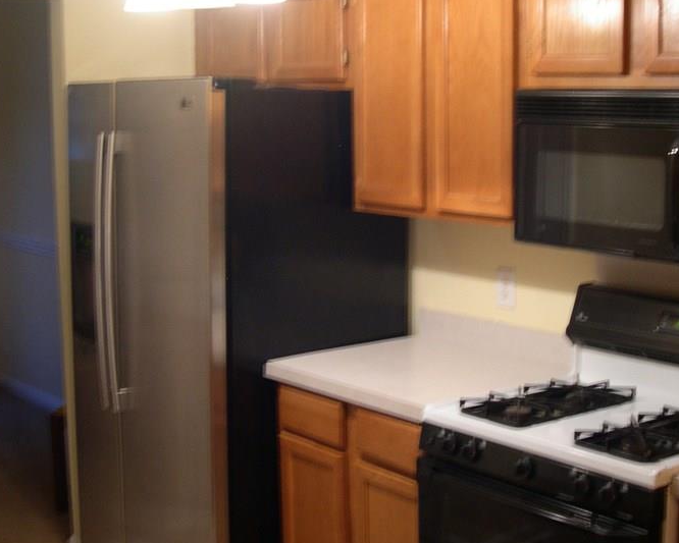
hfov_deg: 32.8
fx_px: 1146
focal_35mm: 57
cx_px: 427
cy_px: 273
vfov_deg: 26.7
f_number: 2.8
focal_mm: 8
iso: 187
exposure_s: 1/4.6
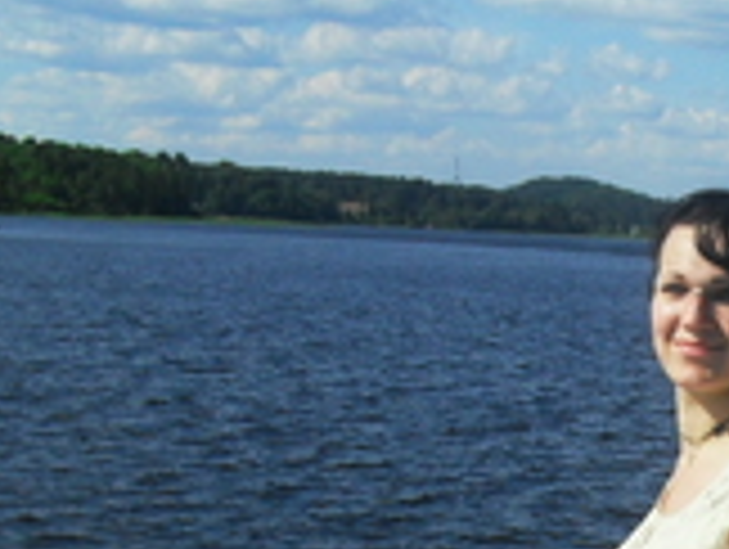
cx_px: 909
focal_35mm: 97
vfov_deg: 14.6
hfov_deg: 18.9
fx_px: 2046
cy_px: 706
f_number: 8.4
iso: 100
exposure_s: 1/350
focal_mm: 6.3
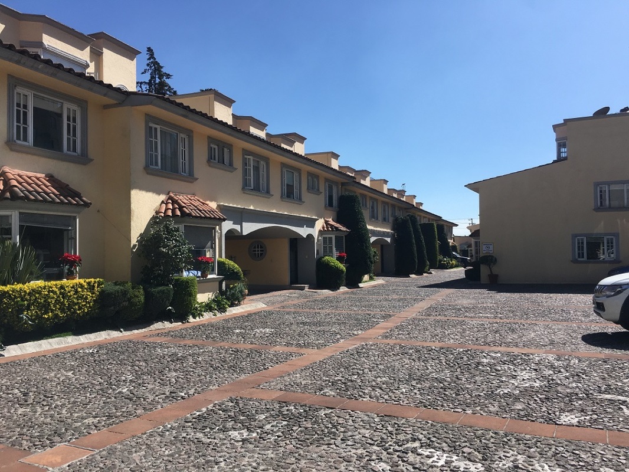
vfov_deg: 48.2
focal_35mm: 29
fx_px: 527
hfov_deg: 61.6
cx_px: 314
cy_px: 236
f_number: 2.2
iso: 25
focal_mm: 4.15
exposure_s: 1/1876
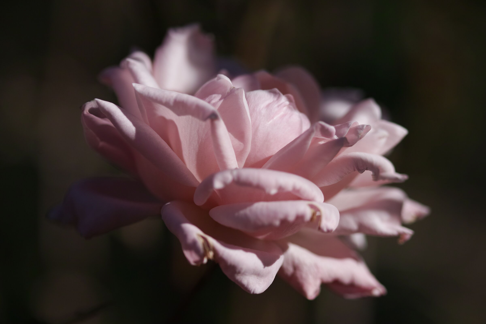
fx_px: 2126
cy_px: 162
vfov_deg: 8.7
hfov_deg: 13.0
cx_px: 243
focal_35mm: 158
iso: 100
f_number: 2.8
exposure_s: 1/4000
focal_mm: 105
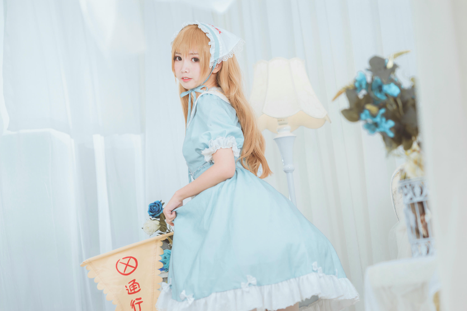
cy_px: 157
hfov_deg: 23.6
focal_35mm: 86
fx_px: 1116
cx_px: 233
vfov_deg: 15.9
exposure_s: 1/80
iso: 160
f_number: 2.8
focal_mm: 85
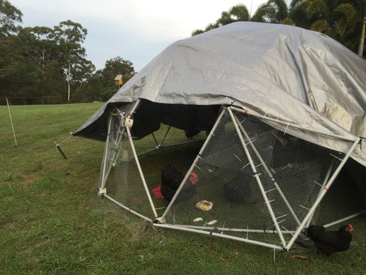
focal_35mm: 29
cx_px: 183
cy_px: 138
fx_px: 307
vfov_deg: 48.2
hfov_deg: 61.7
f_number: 2.2
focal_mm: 4.15
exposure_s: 1/120
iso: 32
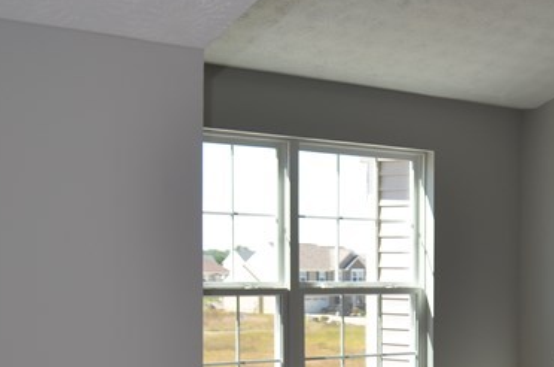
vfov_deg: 16.8
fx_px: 1213
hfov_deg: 23.5
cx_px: 669
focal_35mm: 79
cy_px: 375
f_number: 3.5
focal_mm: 18
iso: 110
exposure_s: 1/200
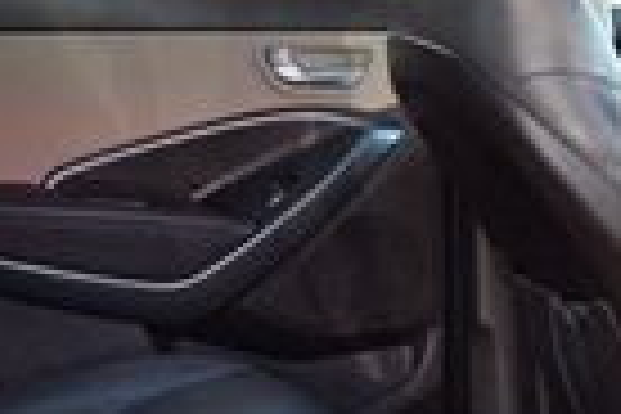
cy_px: 261
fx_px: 1915
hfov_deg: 18.4
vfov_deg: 12.3
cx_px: 207
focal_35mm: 111
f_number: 4
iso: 1000
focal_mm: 16
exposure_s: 1/160
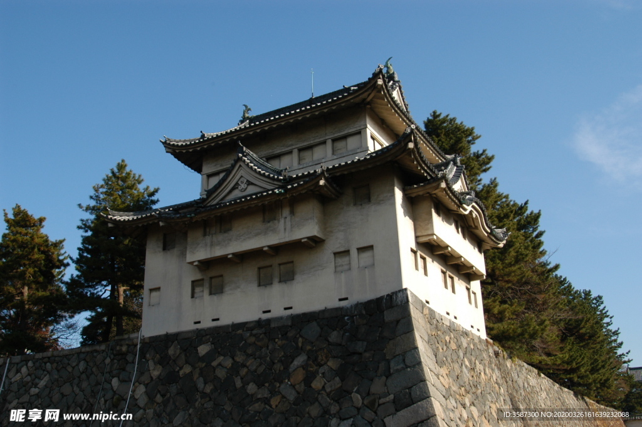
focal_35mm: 36
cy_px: 214
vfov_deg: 36.8
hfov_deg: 53.2
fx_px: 641
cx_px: 321
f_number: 9
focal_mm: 24
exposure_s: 1/320
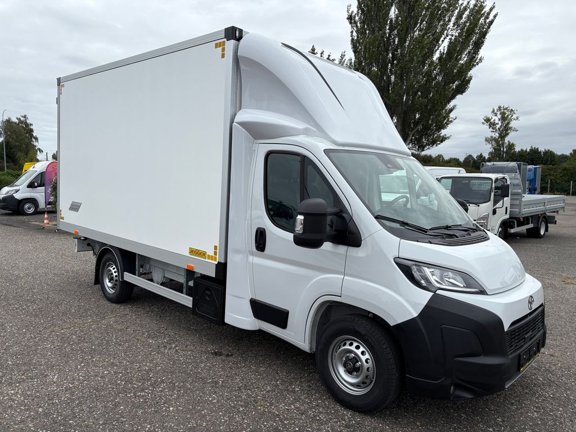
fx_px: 433
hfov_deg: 67.3
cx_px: 288
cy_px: 216
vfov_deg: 53.1
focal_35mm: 26
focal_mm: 5.96
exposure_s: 1/3125
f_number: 1.6
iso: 50
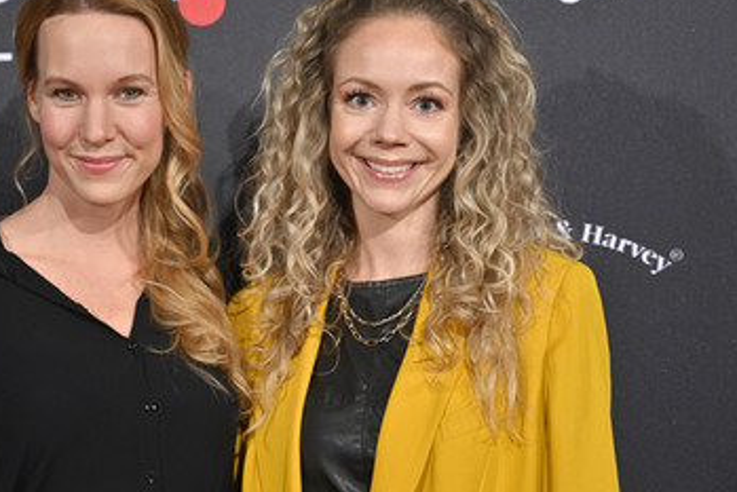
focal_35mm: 89
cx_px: 276
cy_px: 251
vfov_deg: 15.4
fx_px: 1823
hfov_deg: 22.8
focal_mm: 69
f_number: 4
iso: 1000
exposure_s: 1/200
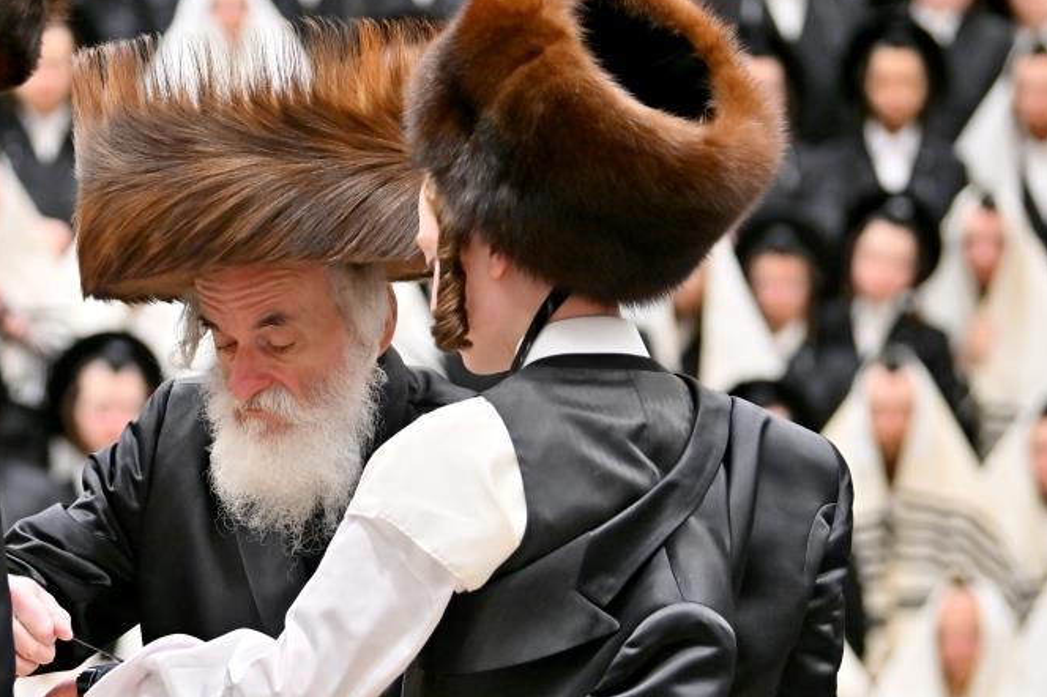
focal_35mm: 236
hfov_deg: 8.7
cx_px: 273
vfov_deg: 5.8
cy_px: 415
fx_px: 6860
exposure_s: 1/320
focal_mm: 102
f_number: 2.8
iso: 400
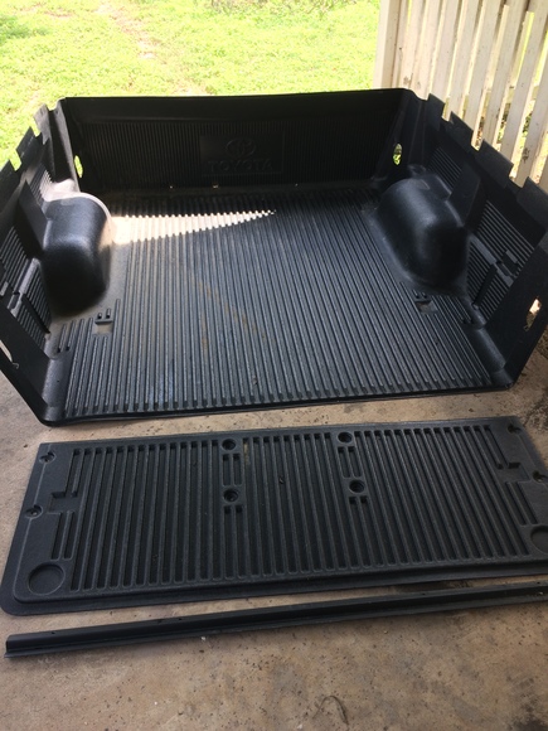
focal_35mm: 29
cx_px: 274
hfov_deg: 48.2
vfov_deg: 61.7
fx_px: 612
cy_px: 366
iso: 32
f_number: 2.2
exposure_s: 1/124
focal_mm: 4.15
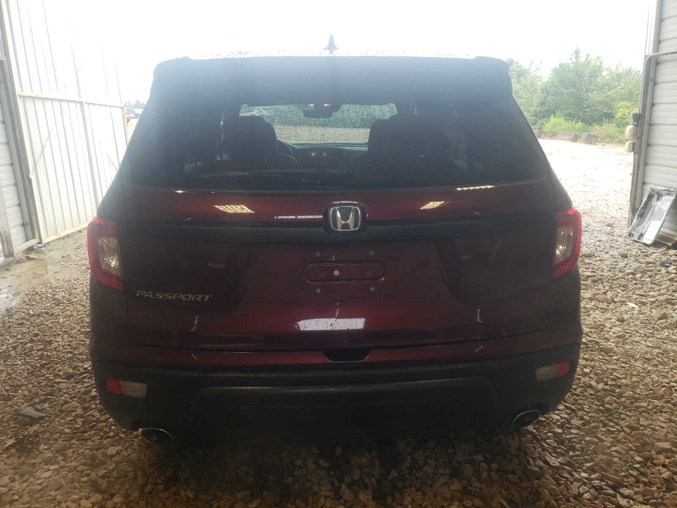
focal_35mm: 26
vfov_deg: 53.1
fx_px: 508
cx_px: 338
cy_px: 254
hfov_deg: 67.3
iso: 52
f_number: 1.5
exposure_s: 1/120
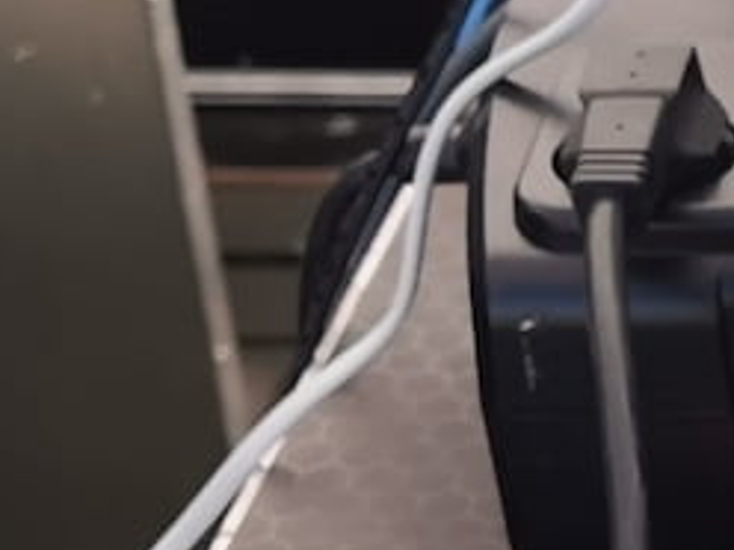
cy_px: 355
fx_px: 4262
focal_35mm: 201
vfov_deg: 7.4
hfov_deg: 9.0
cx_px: 1696
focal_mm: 5.56
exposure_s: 1/1003
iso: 50
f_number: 1.6
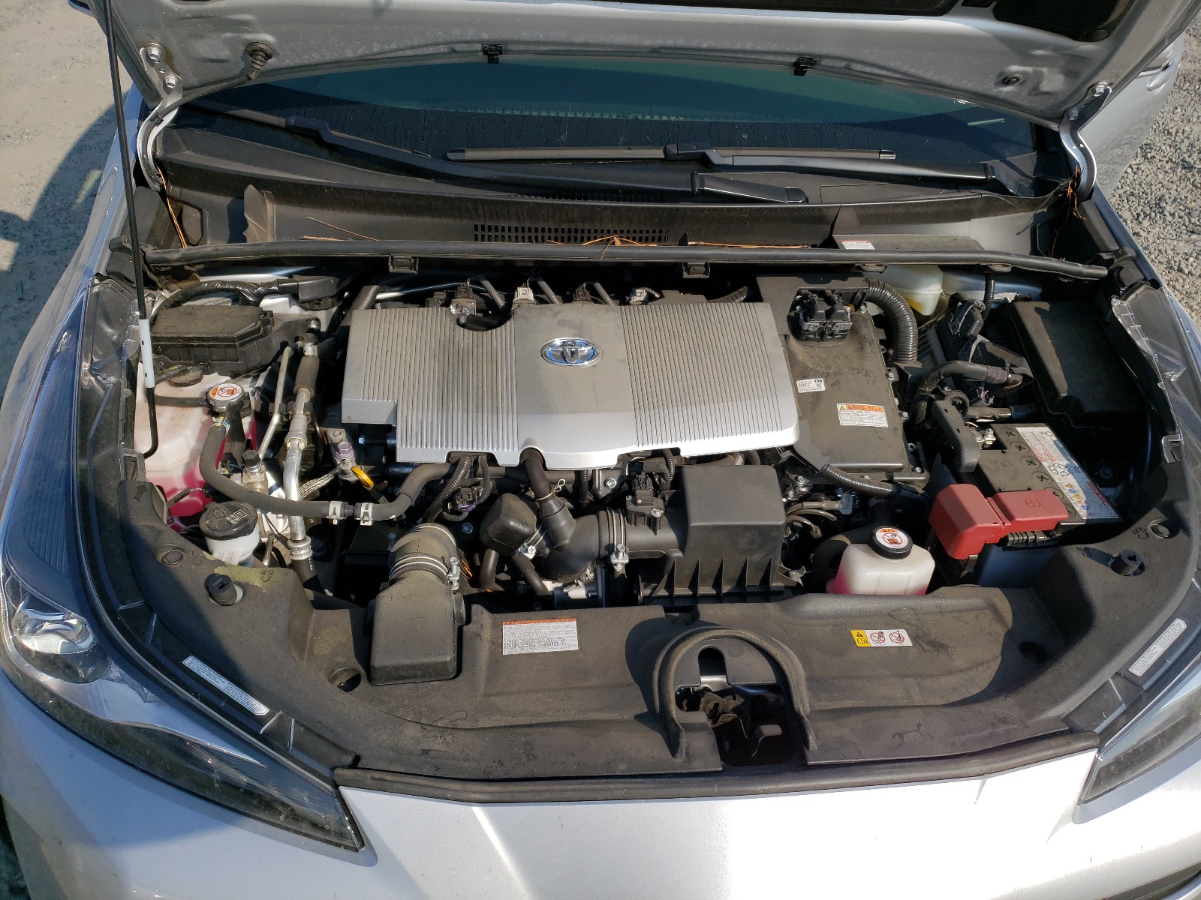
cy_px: 450
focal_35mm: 26
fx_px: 902
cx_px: 600
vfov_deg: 53.1
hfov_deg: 67.3
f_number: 1.5
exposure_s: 1/5000
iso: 50
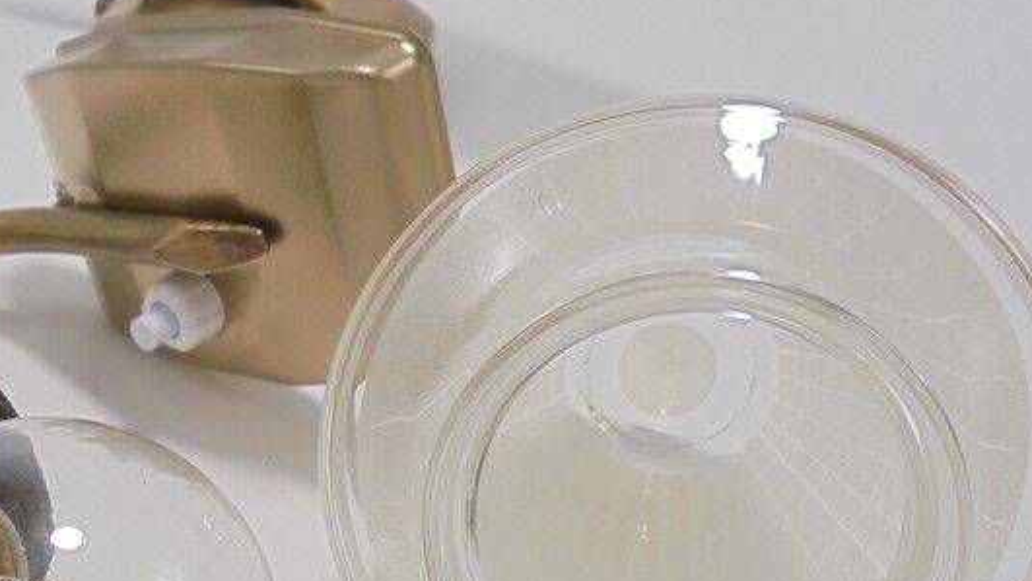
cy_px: 533
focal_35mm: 48
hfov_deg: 42.0
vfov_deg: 24.2
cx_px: 297
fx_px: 1314
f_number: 3.5
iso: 100
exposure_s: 1/80
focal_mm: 4.6
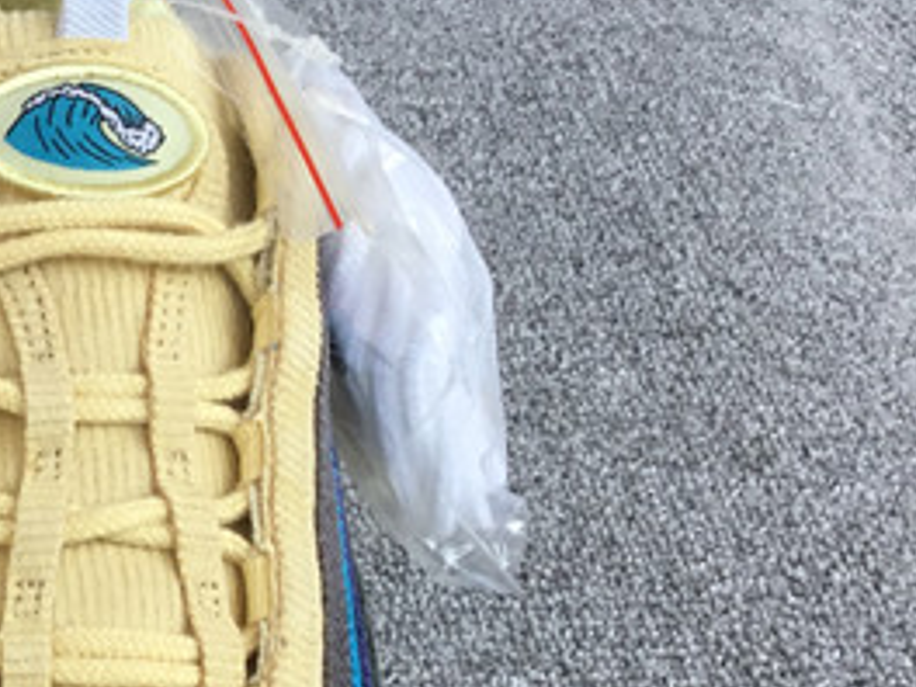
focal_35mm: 94
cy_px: 572
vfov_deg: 15.6
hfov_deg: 19.0
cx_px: -333
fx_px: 2487
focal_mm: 3.3
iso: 25
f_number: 2.4
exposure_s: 1/260
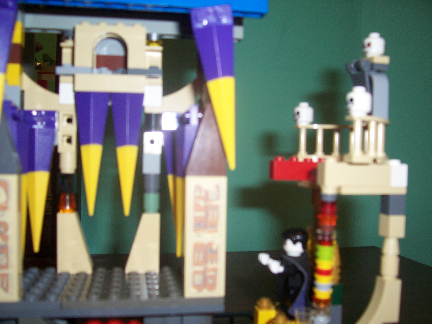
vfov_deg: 41.8
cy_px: 162
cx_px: 216
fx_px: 424
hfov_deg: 54.0
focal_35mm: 34
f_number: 2.7
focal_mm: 5.6
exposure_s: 1/60
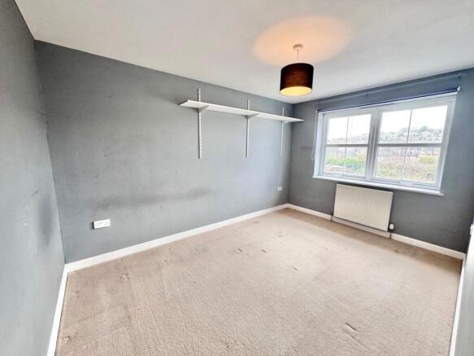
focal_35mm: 14
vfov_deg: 85.7
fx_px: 192
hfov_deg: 102.1
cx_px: 237
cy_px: 178
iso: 200
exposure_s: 1/100
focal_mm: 2.22
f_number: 2.2
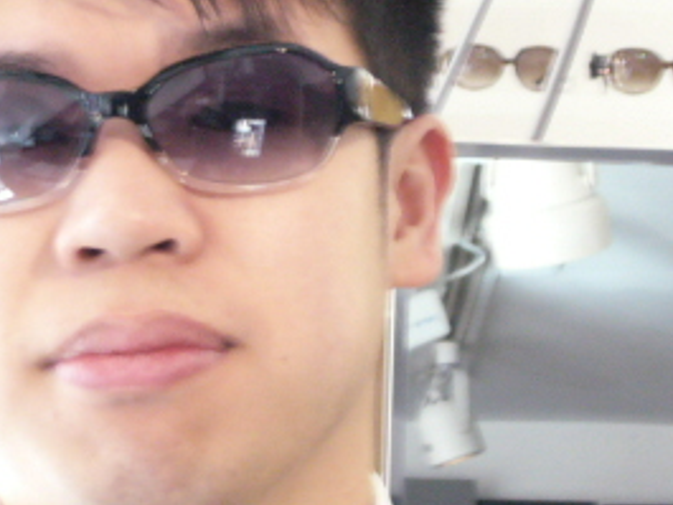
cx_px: 165
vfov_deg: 7.8
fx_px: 3715
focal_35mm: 191
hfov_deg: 10.3
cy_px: 102
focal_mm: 13.1
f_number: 4.3
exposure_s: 1/8
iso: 200
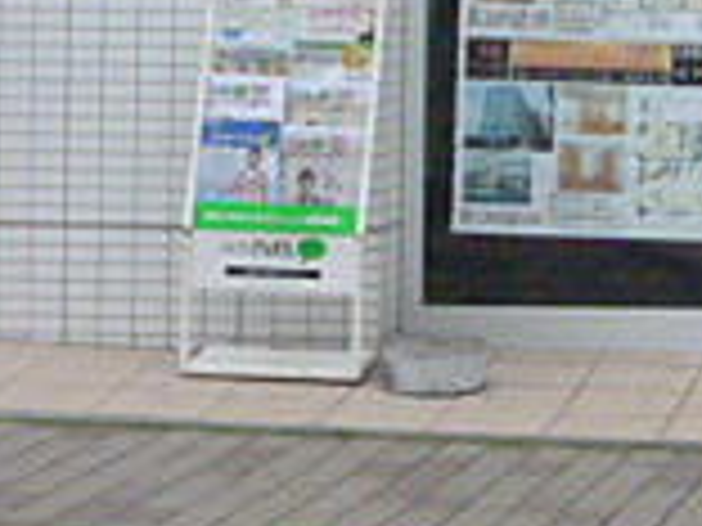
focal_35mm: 193
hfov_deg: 9.7
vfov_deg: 7.4
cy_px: -459
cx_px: 1278
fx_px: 3914
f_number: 6.3
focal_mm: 8.3
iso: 800
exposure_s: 1/1000
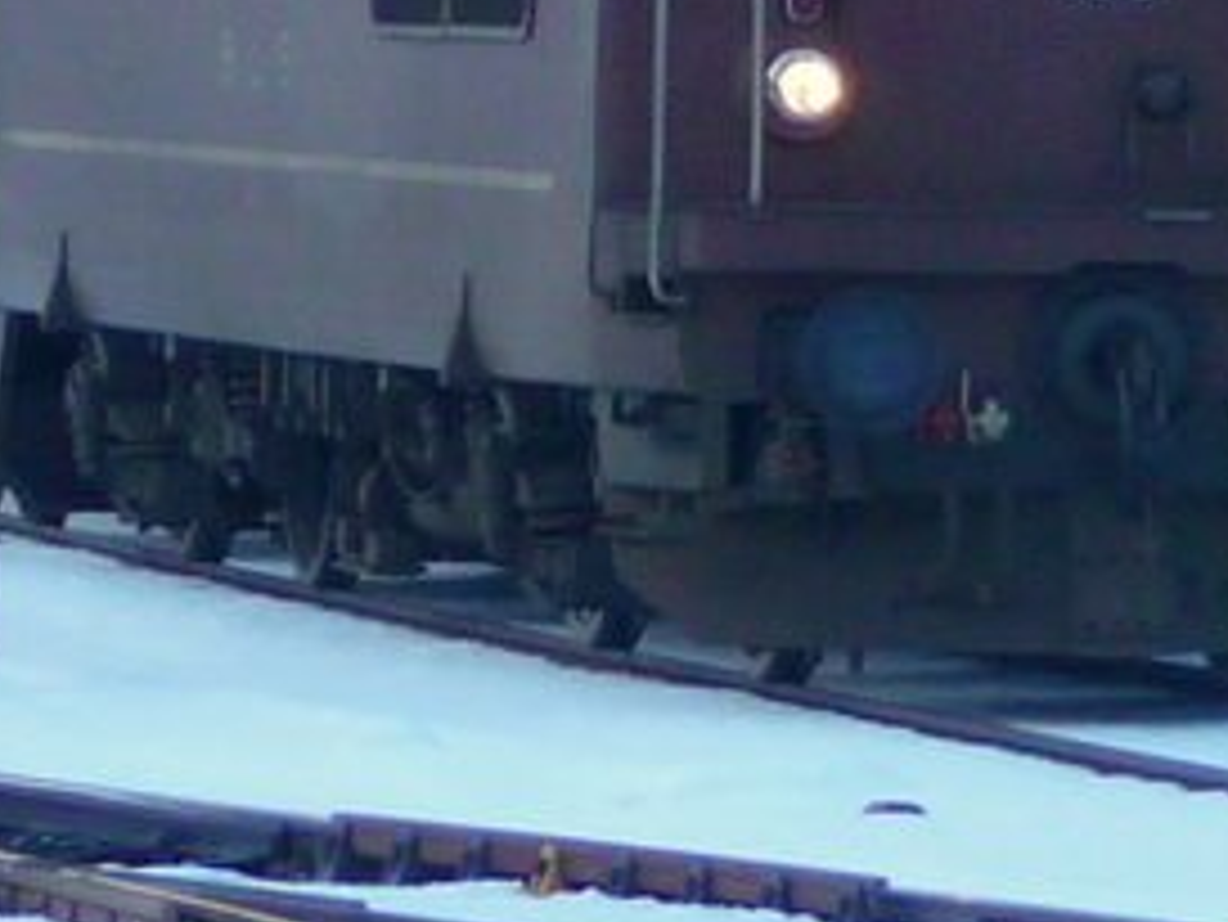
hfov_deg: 5.6
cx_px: 414
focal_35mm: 352
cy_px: -209
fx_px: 12493
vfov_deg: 4.2
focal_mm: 16.3
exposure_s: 1/160
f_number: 4.7
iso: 100
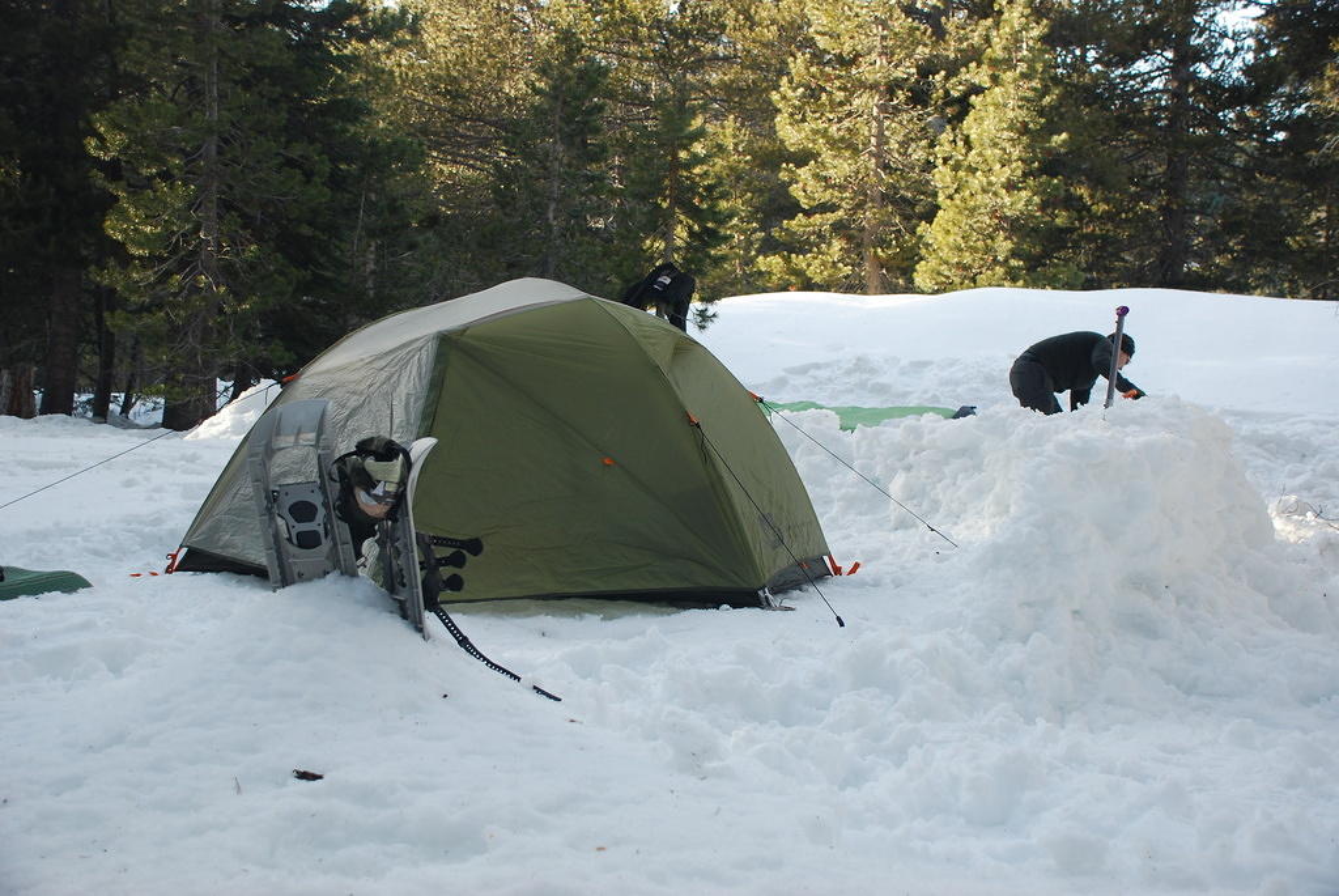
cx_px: 670
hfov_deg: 46.4
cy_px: 448
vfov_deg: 32.0
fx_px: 1564
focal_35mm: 42
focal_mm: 28
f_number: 4
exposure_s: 1/60
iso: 250
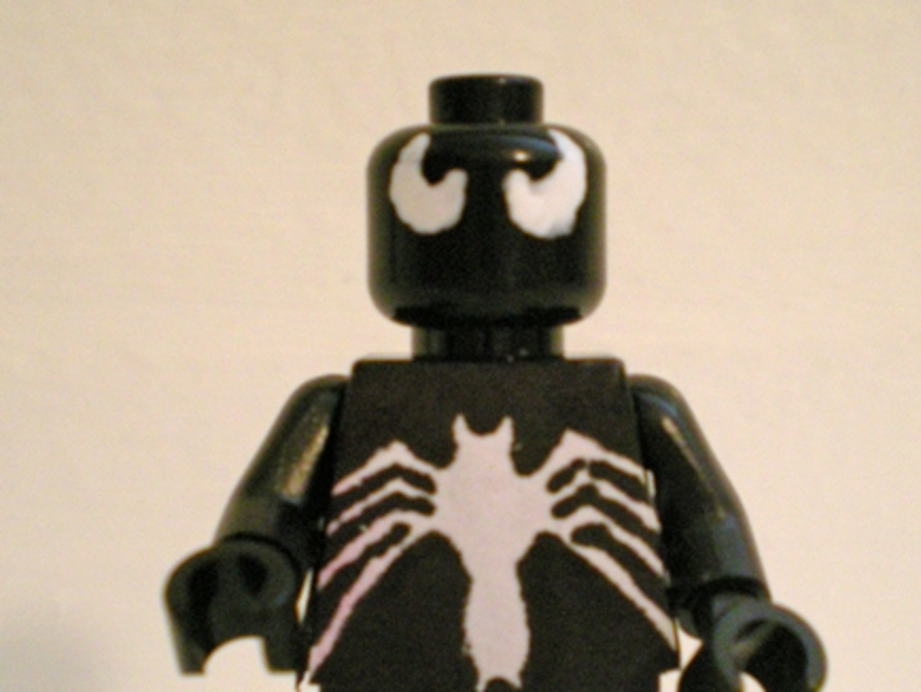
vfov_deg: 21.0
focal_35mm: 70
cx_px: 516
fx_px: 1863
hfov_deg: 27.7
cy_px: 465
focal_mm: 6.3
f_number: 3.1
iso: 317
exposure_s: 1/8
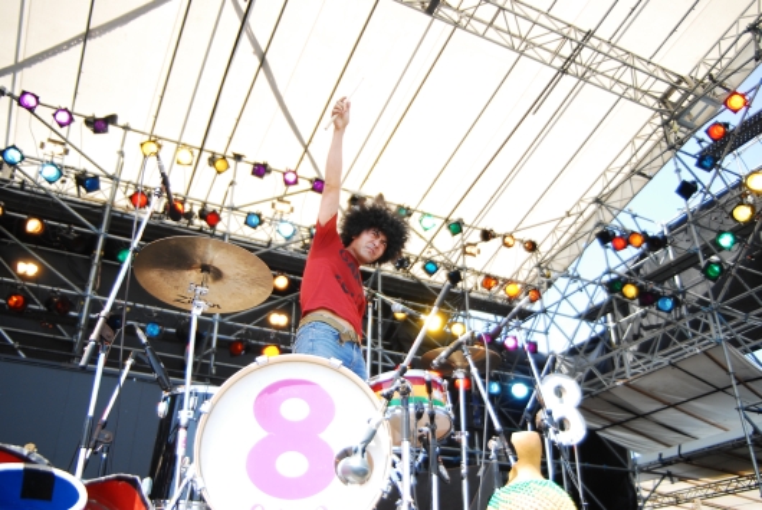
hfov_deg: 59.4
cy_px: 255
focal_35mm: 32
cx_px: 381
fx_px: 668
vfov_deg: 41.8
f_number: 2.8
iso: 200
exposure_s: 1/800
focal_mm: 21
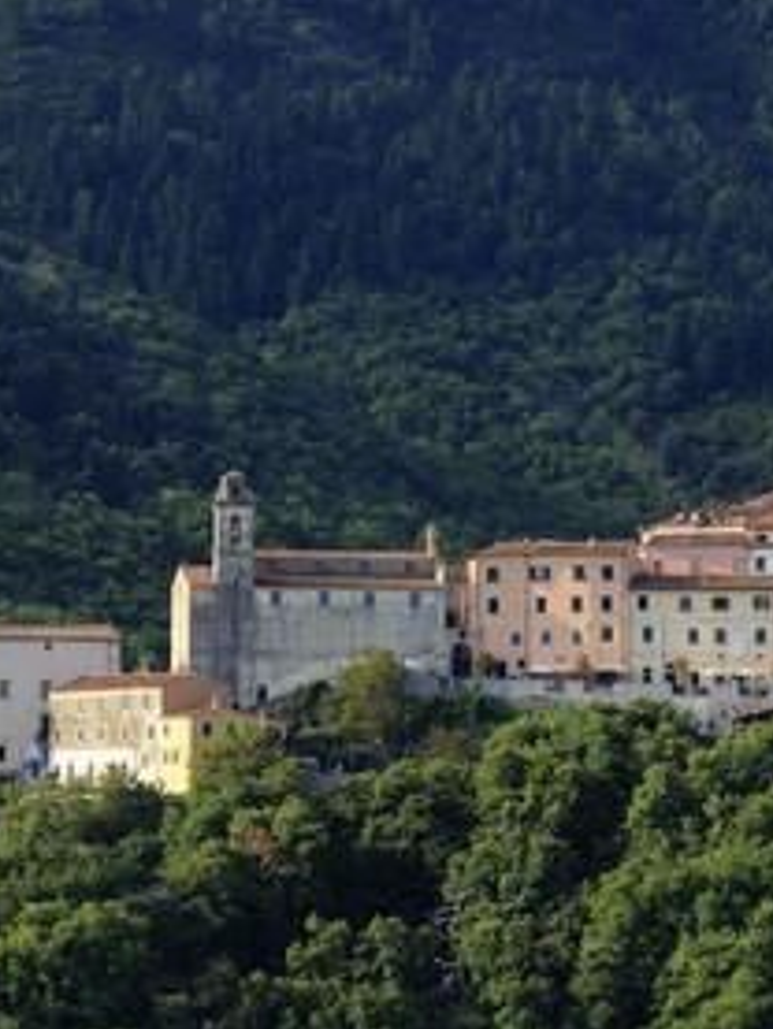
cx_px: 502
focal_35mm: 197
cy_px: 516
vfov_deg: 10.0
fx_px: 5861
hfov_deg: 7.5
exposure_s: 1/200
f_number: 9
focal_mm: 135
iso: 200
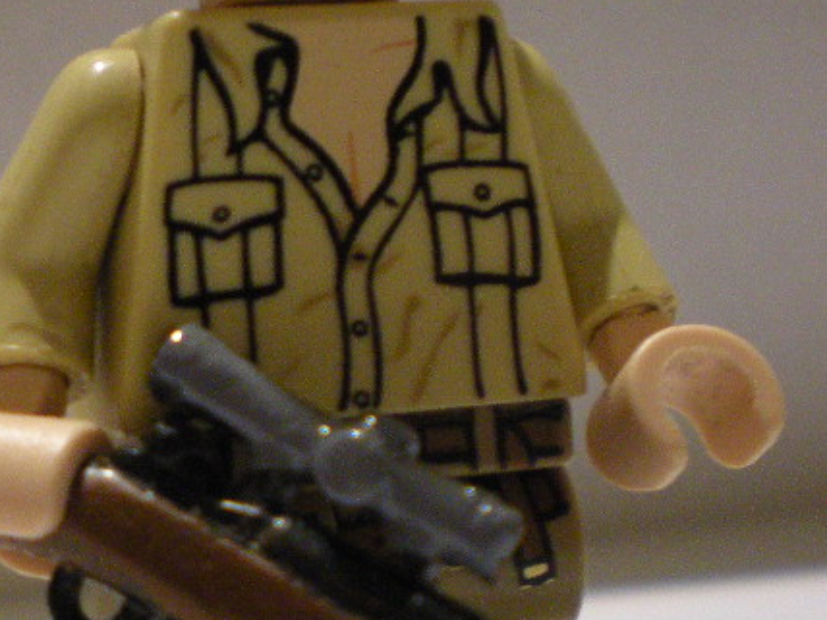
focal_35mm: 91
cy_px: 332
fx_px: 2174
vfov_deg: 16.2
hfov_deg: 21.2
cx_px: 131
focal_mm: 6.3
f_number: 3.1
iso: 367
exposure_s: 1/8
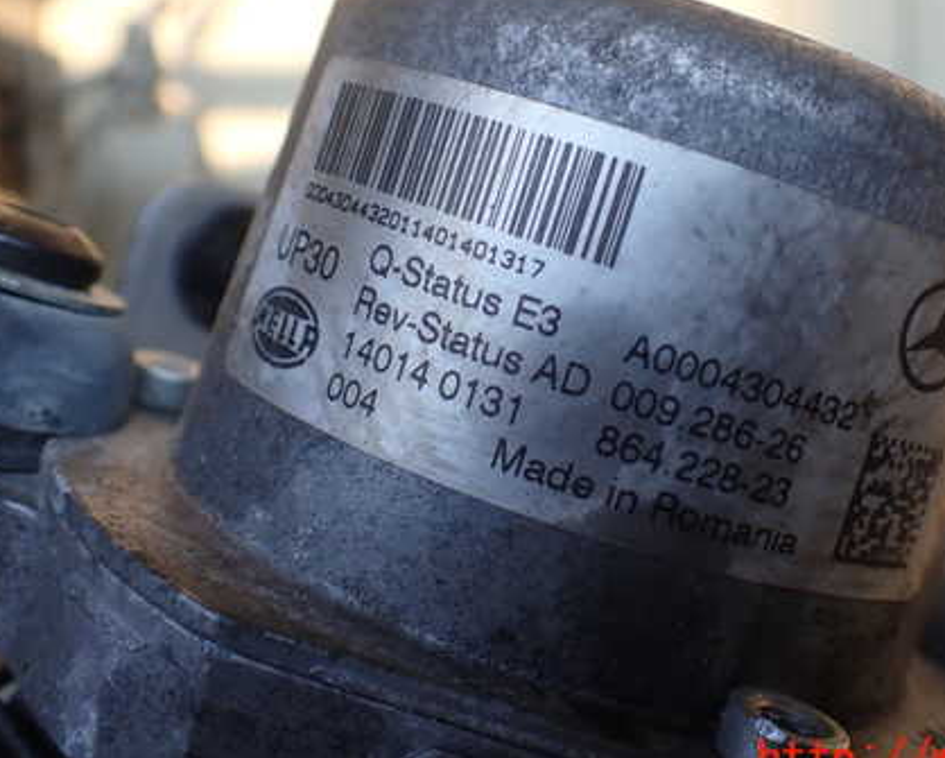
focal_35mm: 42
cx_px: 590
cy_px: 281
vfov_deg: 35.5
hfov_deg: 43.5
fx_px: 1175
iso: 100
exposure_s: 1/160
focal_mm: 5.4
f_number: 2.3
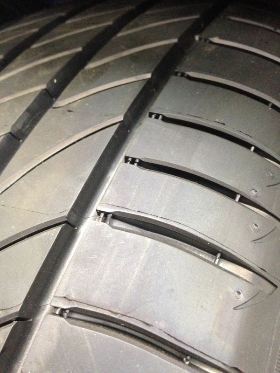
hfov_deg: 42.9
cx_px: 140
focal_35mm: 33
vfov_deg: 55.4
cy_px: 186
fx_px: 356
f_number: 2.4
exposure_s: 1/15
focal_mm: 4.12
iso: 640
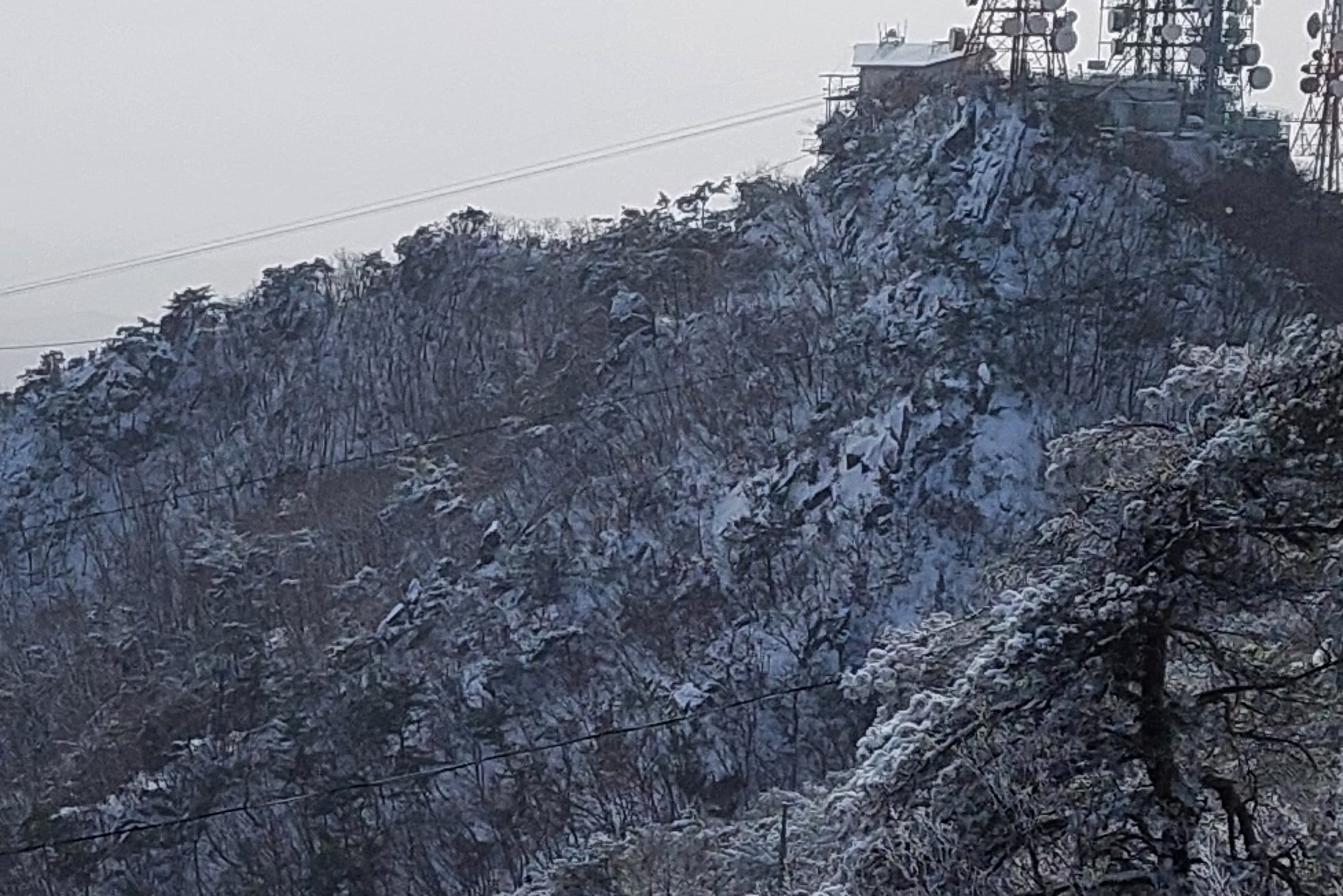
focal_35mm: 123
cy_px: 620
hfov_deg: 16.0
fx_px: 4590
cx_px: -242
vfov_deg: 11.1
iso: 40
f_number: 1.8
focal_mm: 5.23
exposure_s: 1/3940
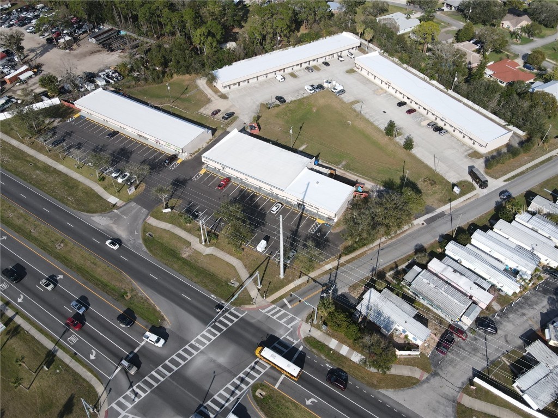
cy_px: 209
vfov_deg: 56.8
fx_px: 387
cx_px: 279
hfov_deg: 71.6
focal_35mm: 24
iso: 100
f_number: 2.8
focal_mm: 4.5
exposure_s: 1/725
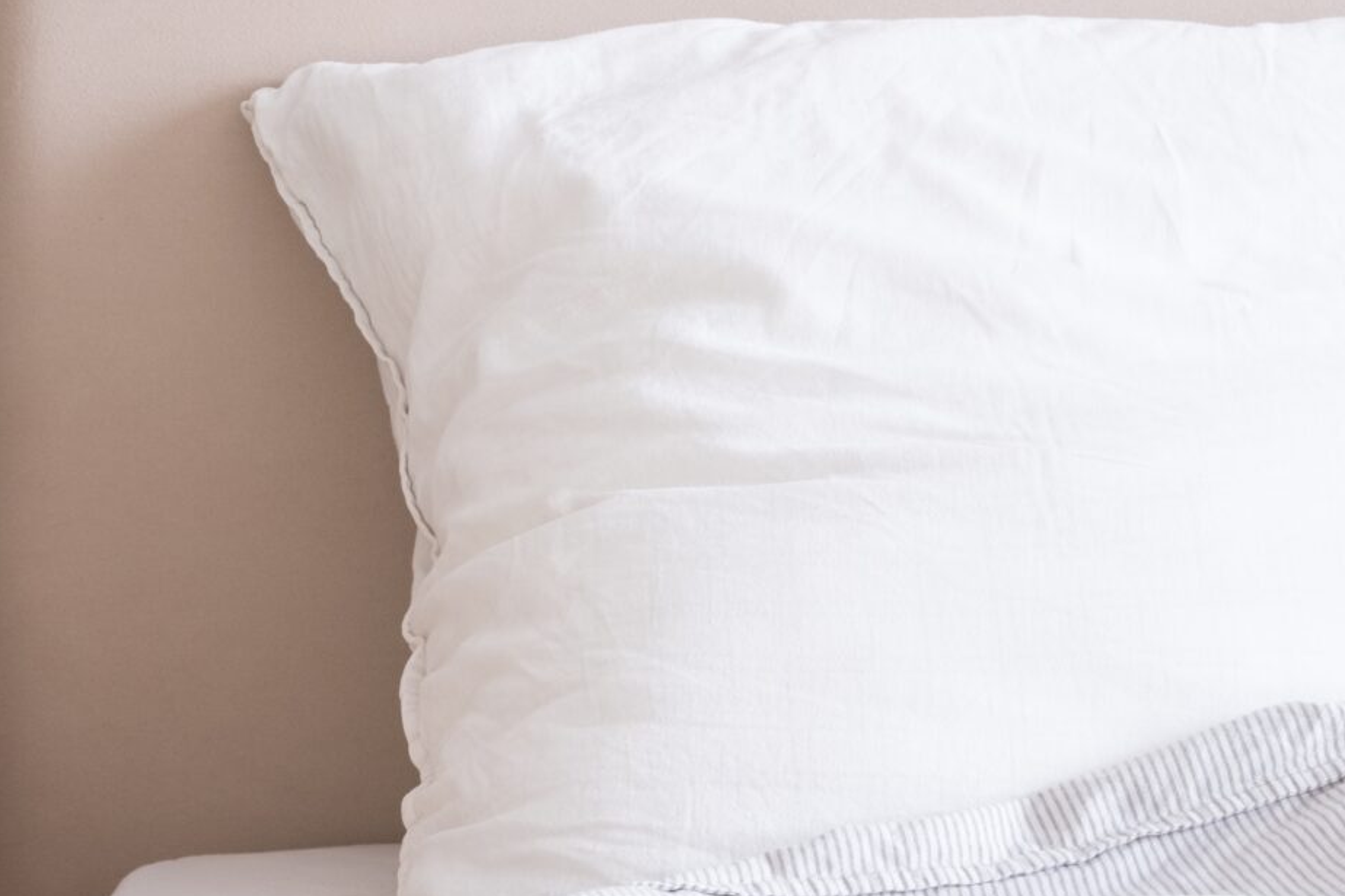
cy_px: -114
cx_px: 345
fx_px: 5491
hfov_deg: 13.9
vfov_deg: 9.2
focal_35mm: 147
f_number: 5.6
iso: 320
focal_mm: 35
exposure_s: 1/13
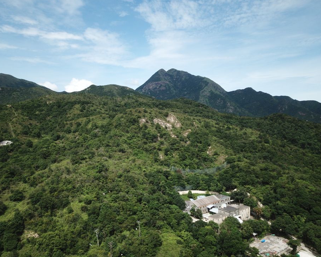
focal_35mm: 28
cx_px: 157
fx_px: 266
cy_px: 131
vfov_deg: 51.5
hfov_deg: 62.2
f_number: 2.2
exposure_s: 1/125
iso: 100
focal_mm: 4.7
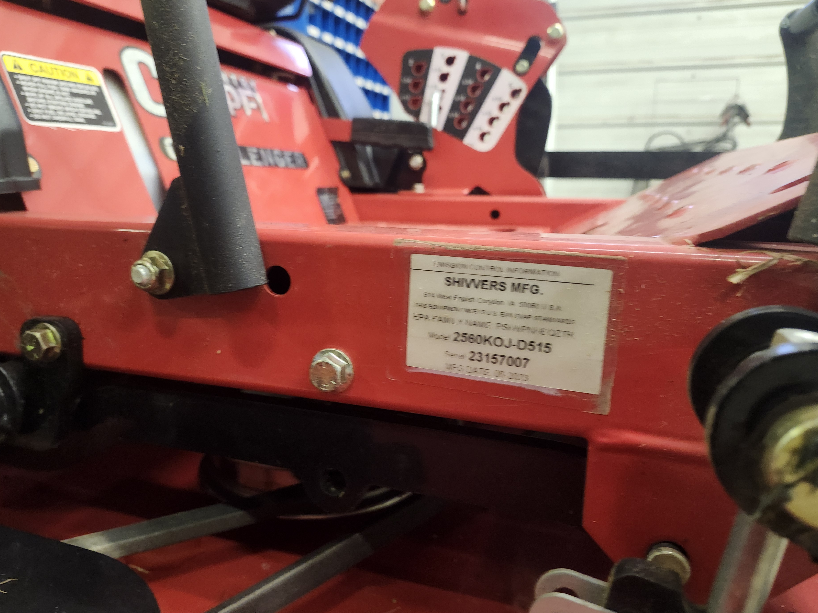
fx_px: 591
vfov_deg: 54.8
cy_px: 289
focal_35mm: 25
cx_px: 393
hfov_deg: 69.4
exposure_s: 1/40
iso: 640
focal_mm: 5.54
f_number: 1.8
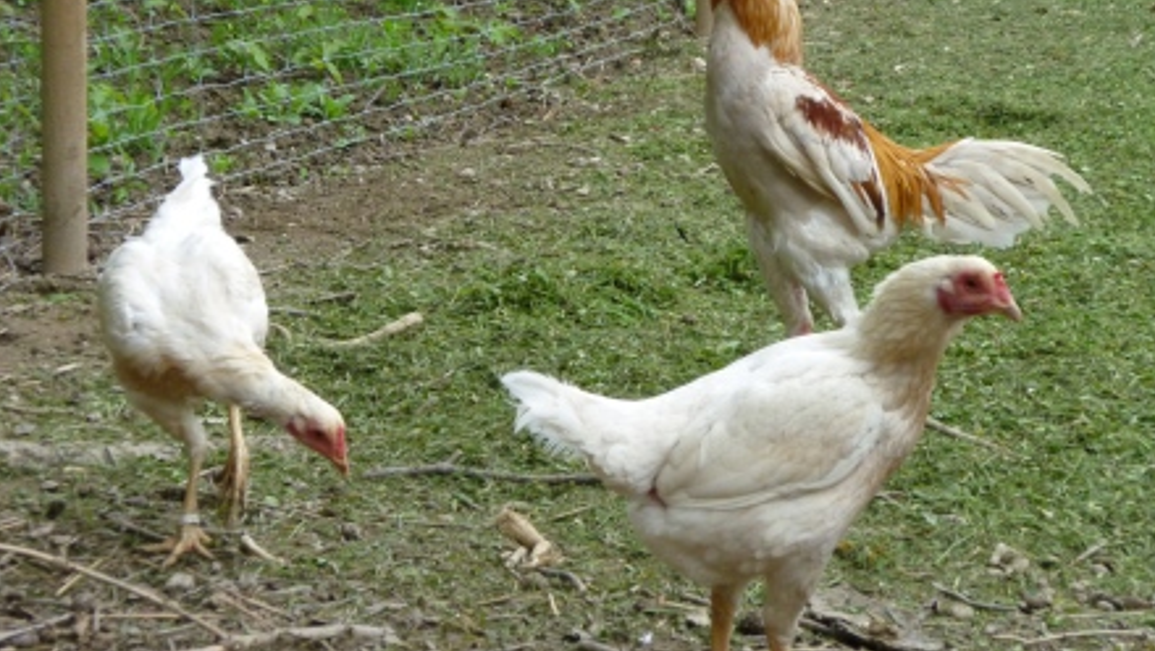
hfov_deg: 20.0
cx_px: 576
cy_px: 298
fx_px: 3279
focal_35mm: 107
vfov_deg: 11.3
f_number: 5.2
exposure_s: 1/100
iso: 320
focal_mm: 17.5
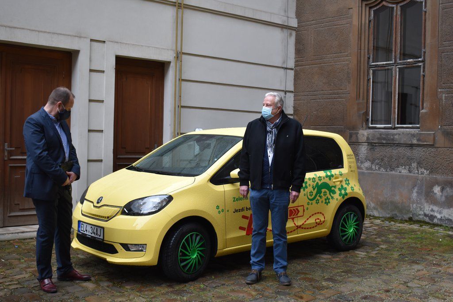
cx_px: 226
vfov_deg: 29.9
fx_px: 566
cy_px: 151
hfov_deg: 43.6
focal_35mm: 45
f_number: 5.6
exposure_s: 1/125
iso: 400
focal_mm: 30
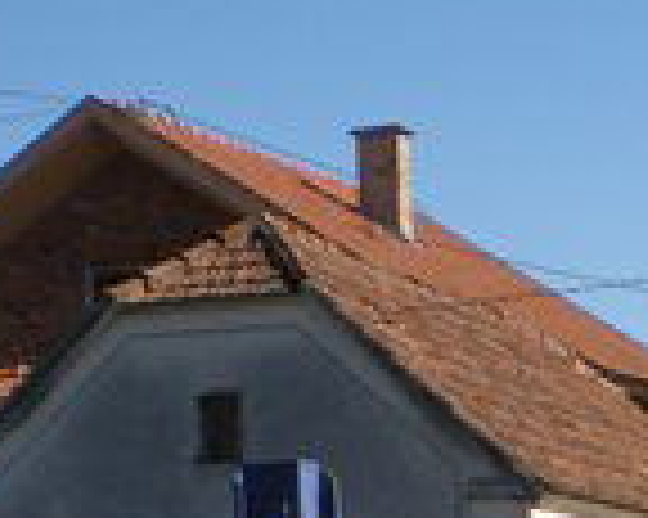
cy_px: 730
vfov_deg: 9.2
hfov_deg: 11.6
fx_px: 3162
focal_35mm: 165
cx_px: 657
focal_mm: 6.3
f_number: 4.6
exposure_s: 1/466
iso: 64
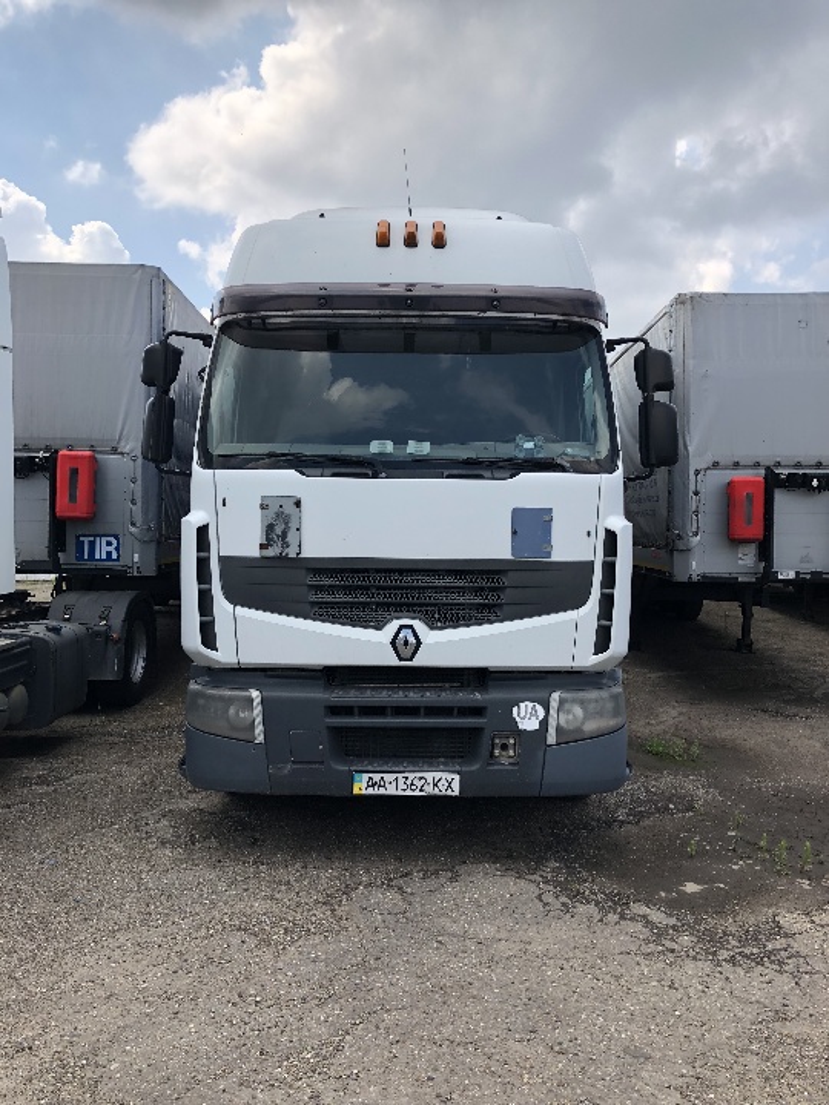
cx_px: 414
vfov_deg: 63.4
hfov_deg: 49.7
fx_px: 894
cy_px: 552
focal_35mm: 28
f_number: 1.8
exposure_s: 1/1091
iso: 20
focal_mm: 3.99
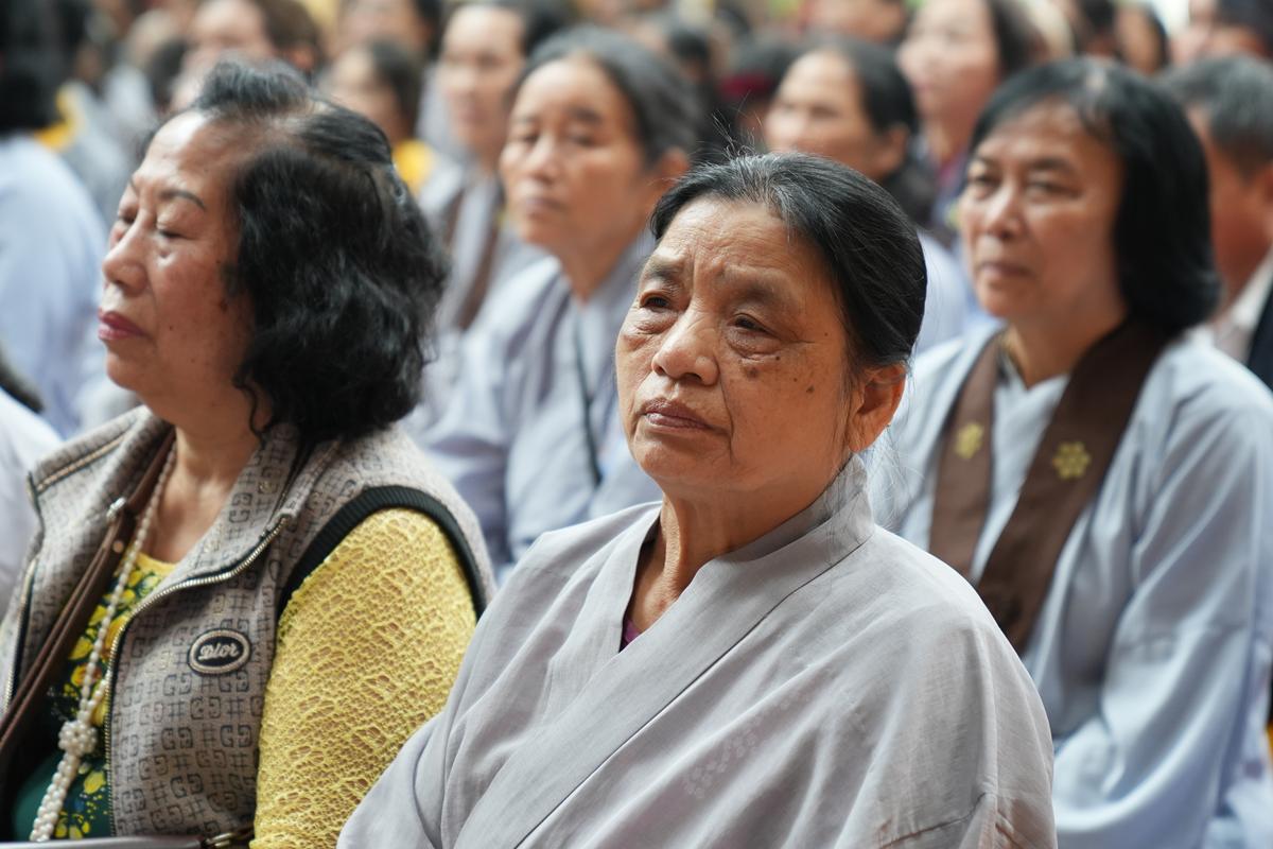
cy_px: 424
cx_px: 636
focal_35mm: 105
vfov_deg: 13.0
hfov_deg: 19.5
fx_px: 3713
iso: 640
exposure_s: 1/125
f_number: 2.8
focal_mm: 70
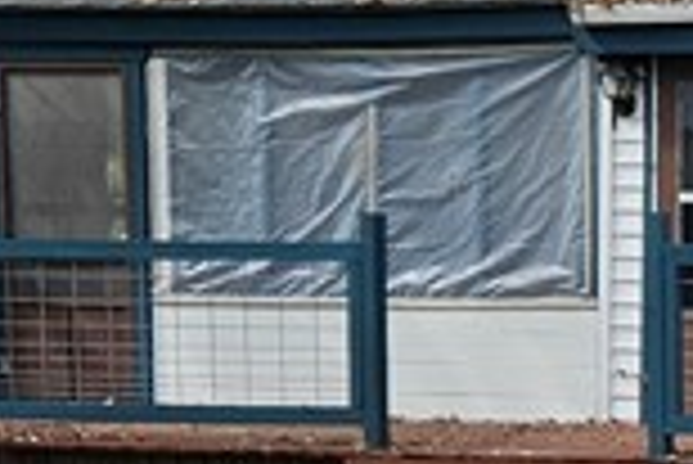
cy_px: 441
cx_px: 1476
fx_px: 3064
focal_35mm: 159
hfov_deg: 11.4
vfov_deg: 8.6
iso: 32
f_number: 1.8
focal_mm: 5.4
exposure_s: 1/1601
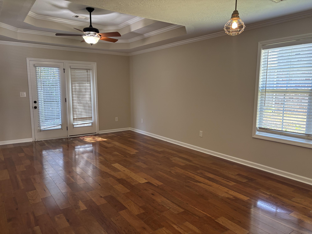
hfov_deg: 67.3
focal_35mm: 26
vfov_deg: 53.1
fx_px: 234
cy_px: 117
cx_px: 156
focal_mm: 5.96
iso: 160
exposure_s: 1/60
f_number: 1.6
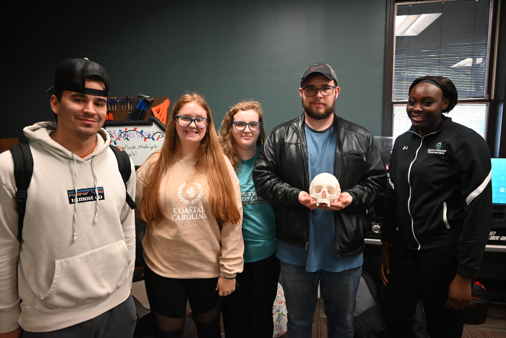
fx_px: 337
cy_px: 169
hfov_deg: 73.7
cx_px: 253
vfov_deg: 53.2
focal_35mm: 24
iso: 4500
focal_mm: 24
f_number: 4
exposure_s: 1/60
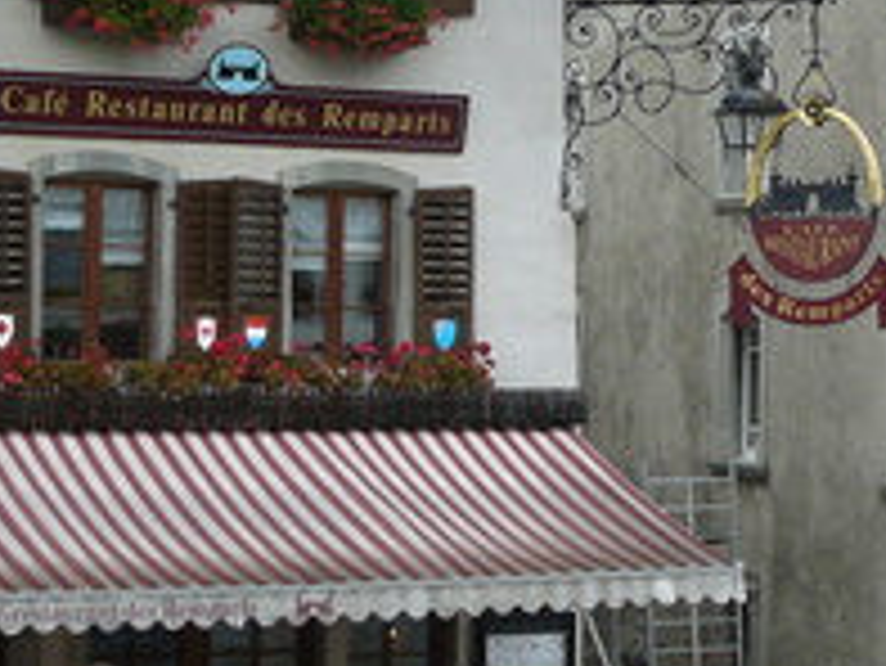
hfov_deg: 16.8
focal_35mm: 117
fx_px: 2996
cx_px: 598
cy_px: 189
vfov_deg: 12.6
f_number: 3.2
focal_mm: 6
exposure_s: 1/125
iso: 100
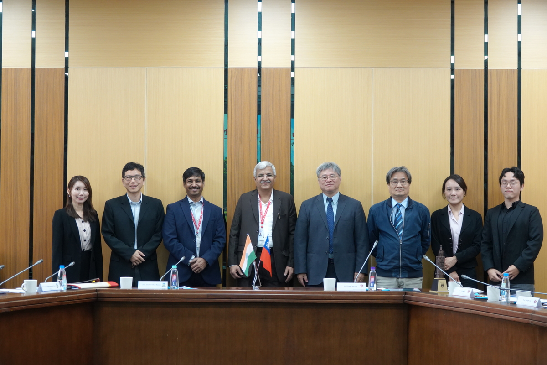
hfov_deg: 25.7
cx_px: 274
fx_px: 1200
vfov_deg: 17.3
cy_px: 182
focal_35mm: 79
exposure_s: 1/50
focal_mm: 28.91
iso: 800
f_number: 3.5
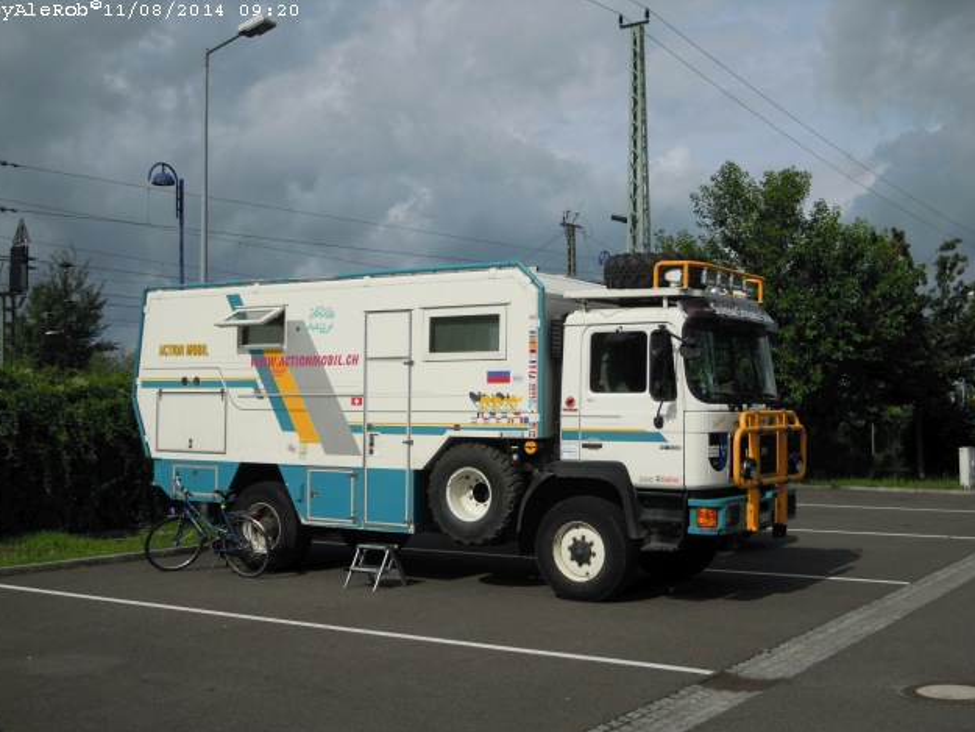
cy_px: 373
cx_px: 488
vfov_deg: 34.4
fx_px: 1183
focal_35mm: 42
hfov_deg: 44.8
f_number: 6.4
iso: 100
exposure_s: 1/640
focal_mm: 7.3
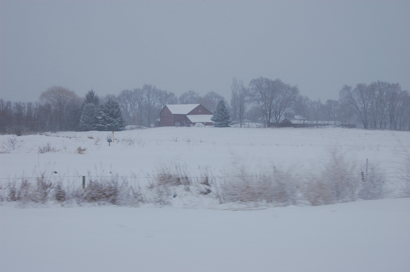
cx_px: 205
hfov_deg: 42.4
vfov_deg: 28.9
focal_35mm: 46
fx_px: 529
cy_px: 136
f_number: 8
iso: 200
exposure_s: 1/250
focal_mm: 31
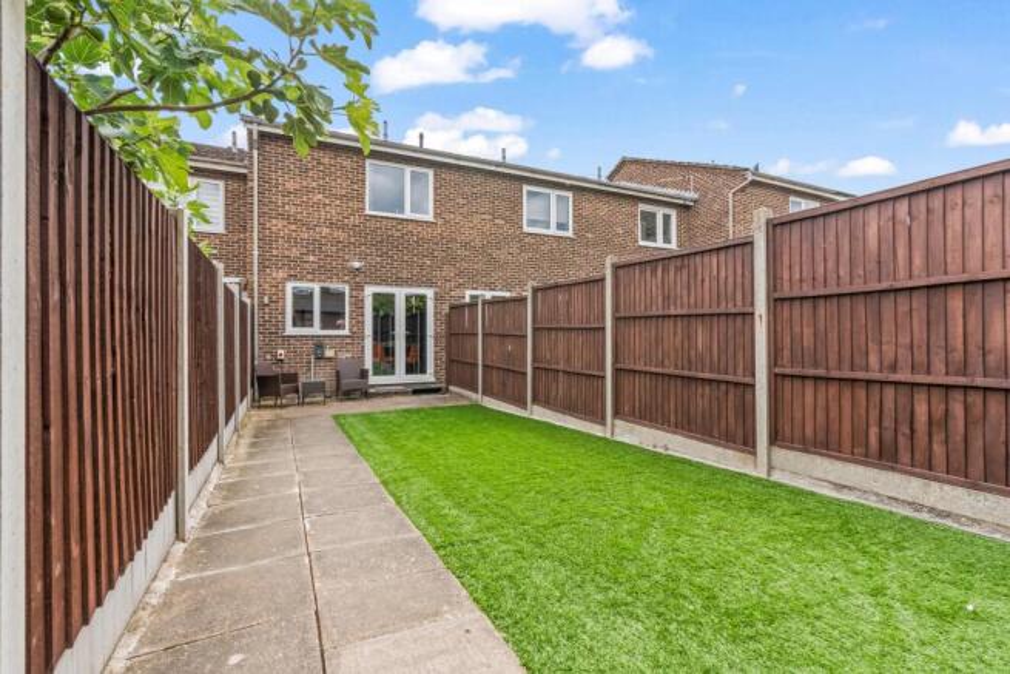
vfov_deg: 73.8
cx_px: 505
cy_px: 337
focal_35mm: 16
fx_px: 449
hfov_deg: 96.7
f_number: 9
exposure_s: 1/100
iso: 250
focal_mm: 16
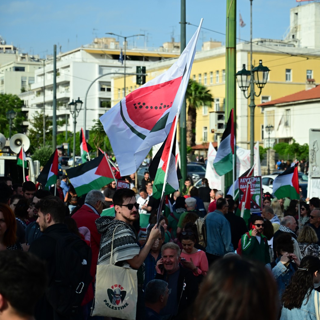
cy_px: 161
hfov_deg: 19.3
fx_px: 941
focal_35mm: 90
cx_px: 196
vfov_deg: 19.3
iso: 640
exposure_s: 1/5000
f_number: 4
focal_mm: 70
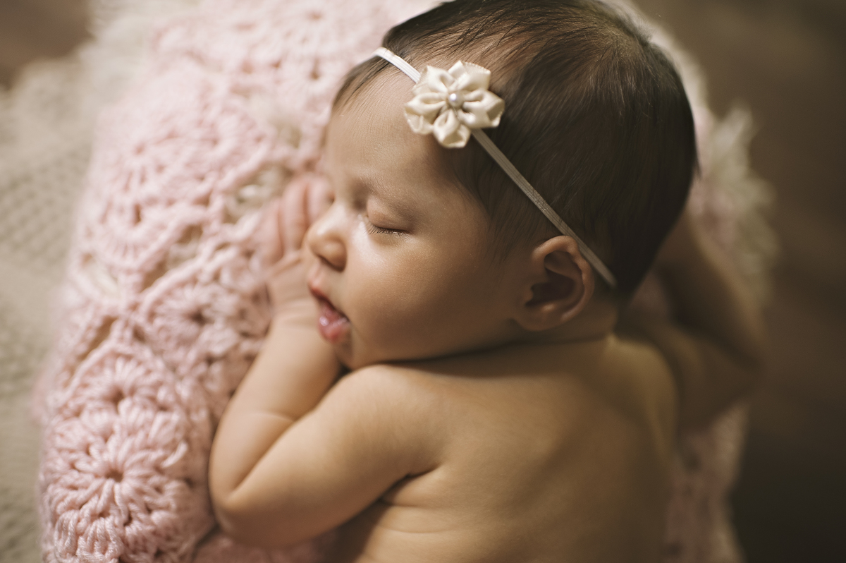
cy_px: 282
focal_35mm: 35
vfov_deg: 37.8
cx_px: 423
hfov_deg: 54.5
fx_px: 822
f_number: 1.8
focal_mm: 35
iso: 320
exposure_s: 1/125
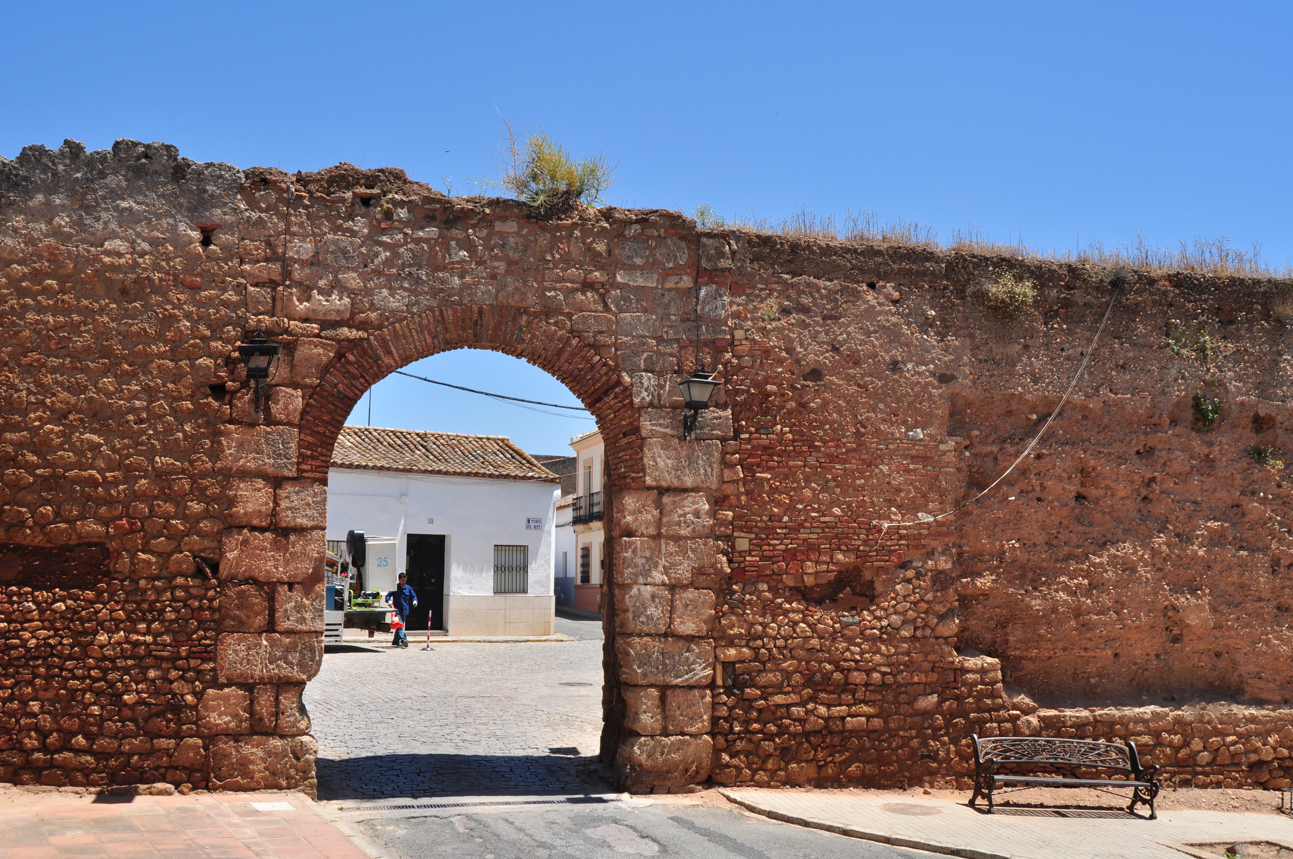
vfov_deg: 34.1
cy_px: 430
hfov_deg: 49.6
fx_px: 1399
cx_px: 646
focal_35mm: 39
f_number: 10
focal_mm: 26
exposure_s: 1/400
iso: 200
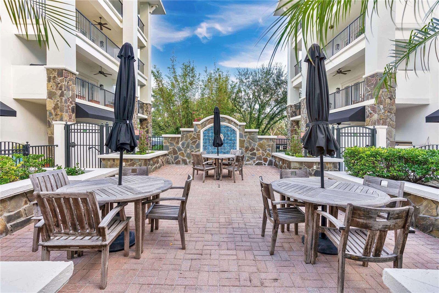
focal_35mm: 16
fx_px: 195
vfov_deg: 73.7
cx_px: 220
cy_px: 146
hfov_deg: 96.7
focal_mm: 16
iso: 100
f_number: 5
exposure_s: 1/100
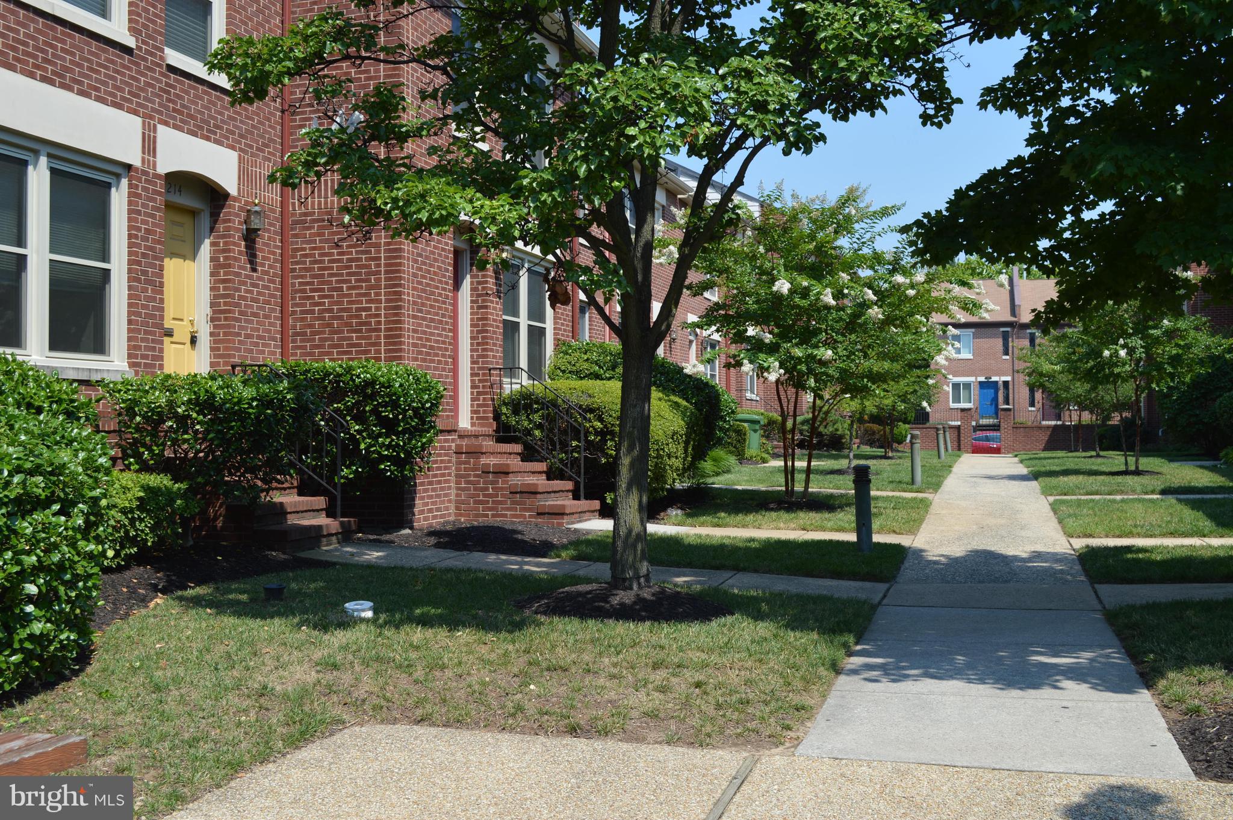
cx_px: 616
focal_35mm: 36
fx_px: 1232
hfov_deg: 53.2
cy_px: 410
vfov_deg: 36.8
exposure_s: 1/200
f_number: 7.1
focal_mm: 24
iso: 100
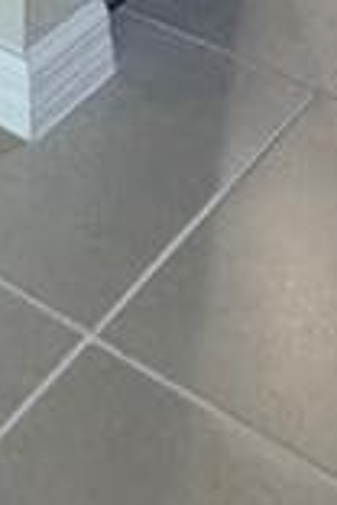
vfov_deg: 12.3
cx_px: -437
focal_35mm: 112
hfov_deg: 10.7
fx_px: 1573
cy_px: -858
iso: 250
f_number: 2.2
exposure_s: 1/120
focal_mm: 2.22
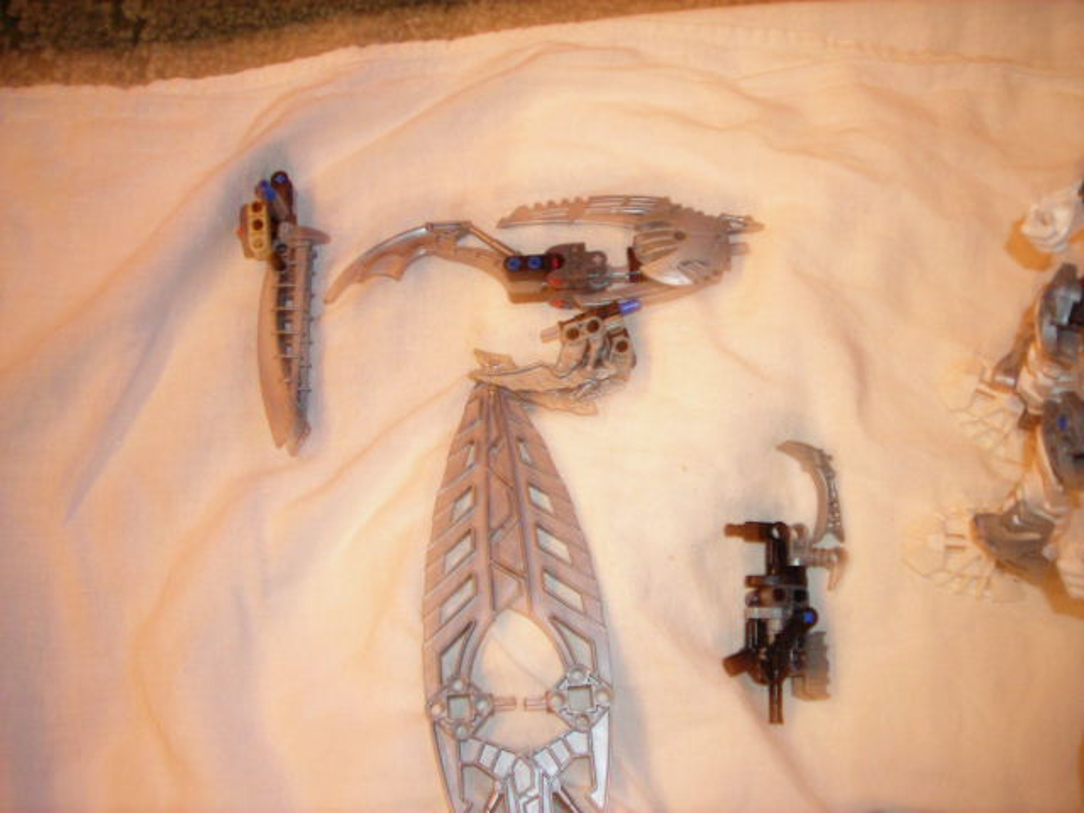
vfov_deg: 37.7
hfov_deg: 49.0
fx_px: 1190
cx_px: 542
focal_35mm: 38
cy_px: 406
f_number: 3.2
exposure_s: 1/2.1
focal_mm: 6.3
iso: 200
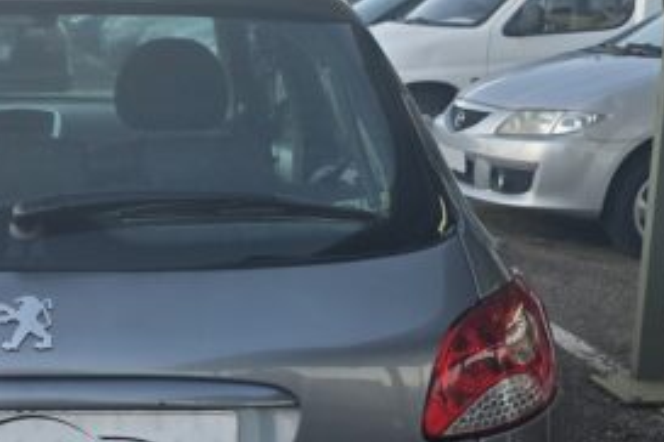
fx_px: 1291
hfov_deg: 27.7
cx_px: 58
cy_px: 260
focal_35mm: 70
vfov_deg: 19.4
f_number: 1.7
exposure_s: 1/100
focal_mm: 6.3
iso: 20
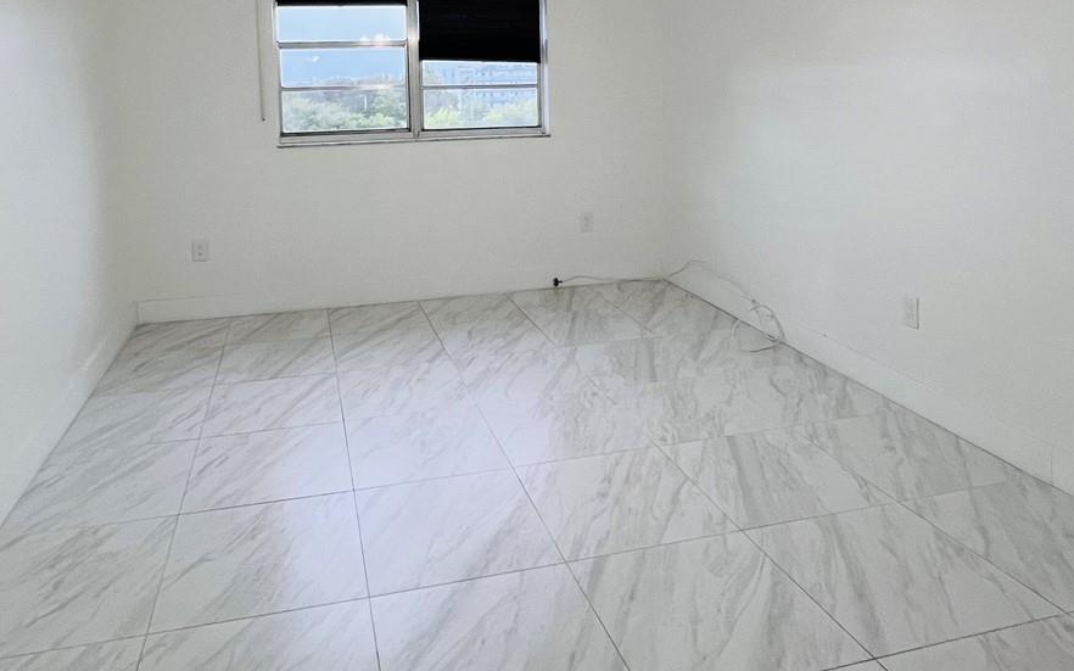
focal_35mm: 25
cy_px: 135
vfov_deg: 46.7
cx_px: 487
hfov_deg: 72.4
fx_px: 732
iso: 160
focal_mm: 1.57
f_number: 1.8
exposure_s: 1/120
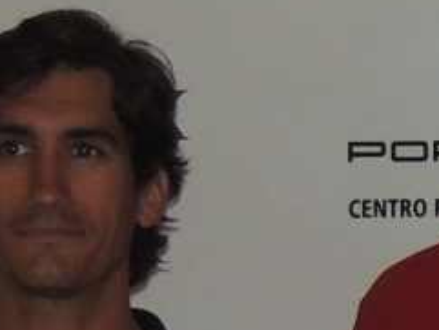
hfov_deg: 5.6
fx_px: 4301
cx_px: 1164
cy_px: 658
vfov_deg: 4.3
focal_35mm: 339
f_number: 3.6
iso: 200
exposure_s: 1/40
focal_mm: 8.9
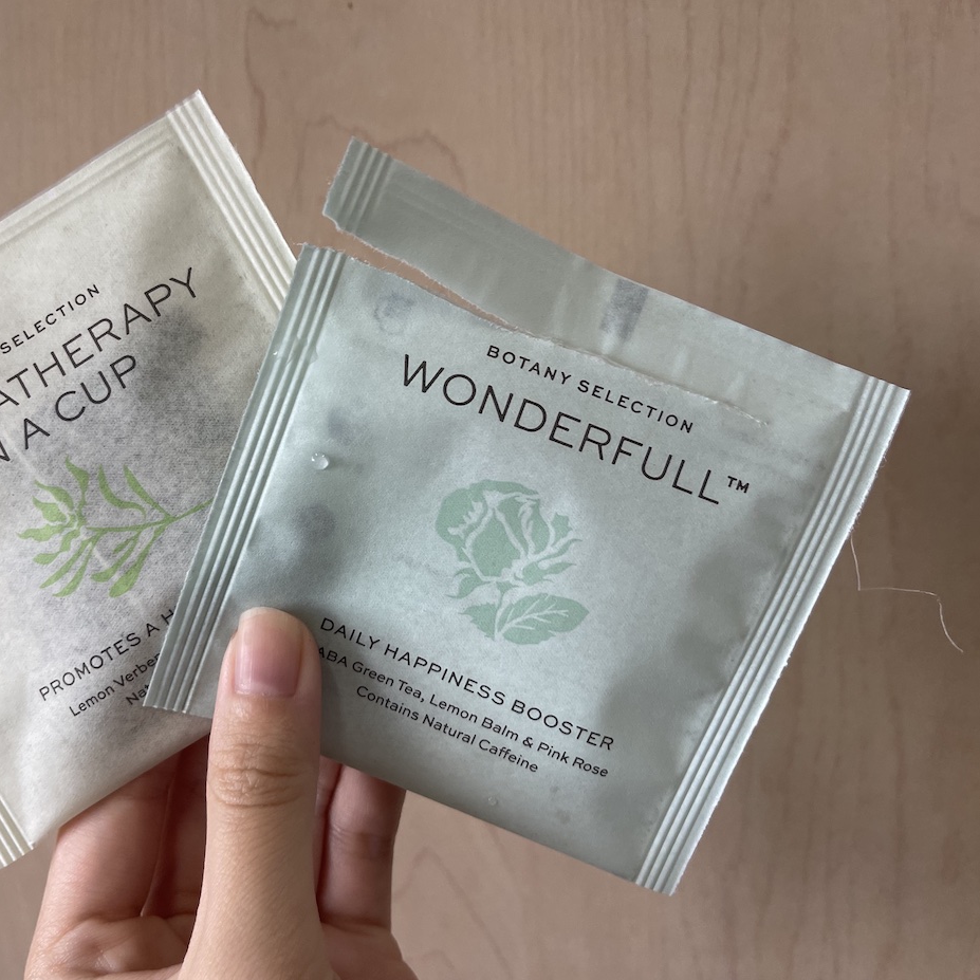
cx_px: 371
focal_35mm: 31
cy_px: 486
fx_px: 993
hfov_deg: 52.0
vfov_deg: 52.5
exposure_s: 1/121
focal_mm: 5.1
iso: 125
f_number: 1.6
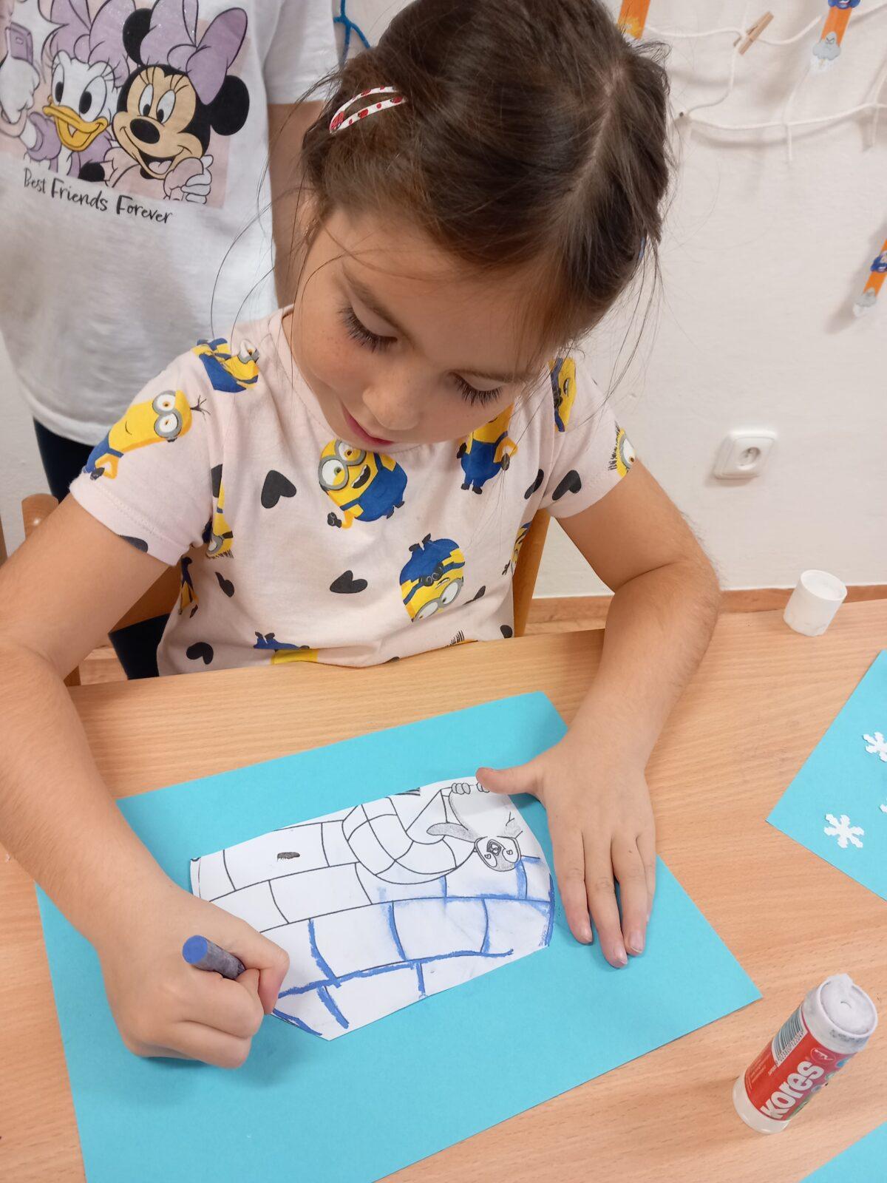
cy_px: 592
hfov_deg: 51.4
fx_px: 922
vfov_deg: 65.3
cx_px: 444
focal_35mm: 27
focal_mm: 4
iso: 200
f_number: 1.8
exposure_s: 1/50
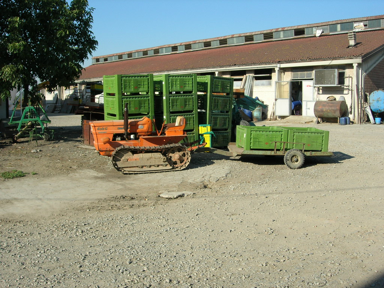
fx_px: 422
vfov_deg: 37.7
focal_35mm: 38
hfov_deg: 49.0
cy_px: 144
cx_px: 192
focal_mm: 7.8
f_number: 4.8
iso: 64
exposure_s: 1/466
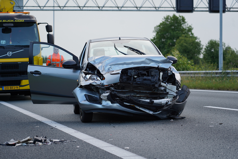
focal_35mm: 105
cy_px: 80
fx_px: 694
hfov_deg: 19.5
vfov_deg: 13.0
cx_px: 119
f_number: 4
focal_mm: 105
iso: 200
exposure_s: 1/160
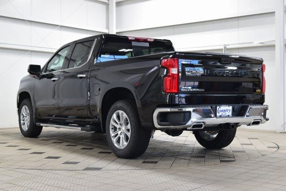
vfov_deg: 25.8
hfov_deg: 37.8
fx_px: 417
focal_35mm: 52
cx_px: 143
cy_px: 96
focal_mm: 35
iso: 640
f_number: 6.3
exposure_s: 1/15
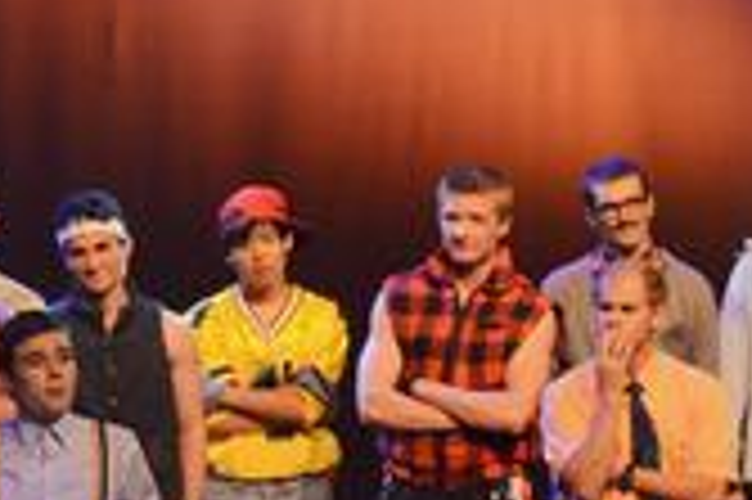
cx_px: 122
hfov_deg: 4.1
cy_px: 441
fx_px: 10546
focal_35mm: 505
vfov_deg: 2.7
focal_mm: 125
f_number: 2.8
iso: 4000
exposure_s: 1/500
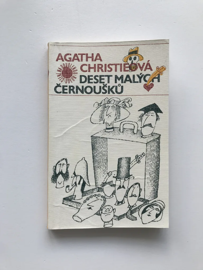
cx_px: 102
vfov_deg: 63.4
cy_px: 135
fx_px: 219
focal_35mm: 28
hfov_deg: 49.7
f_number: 1.8
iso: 20
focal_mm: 3.99
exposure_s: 1/128
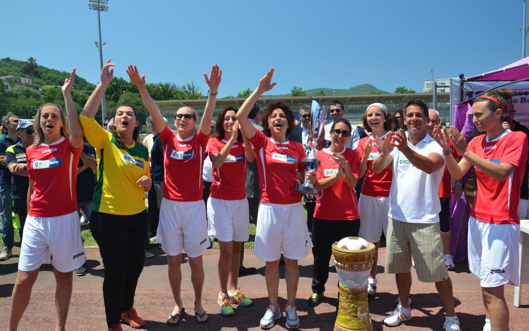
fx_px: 404
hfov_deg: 66.5
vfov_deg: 44.5
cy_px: 167
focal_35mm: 28
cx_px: 266
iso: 200
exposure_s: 1/200
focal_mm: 18
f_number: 7.1
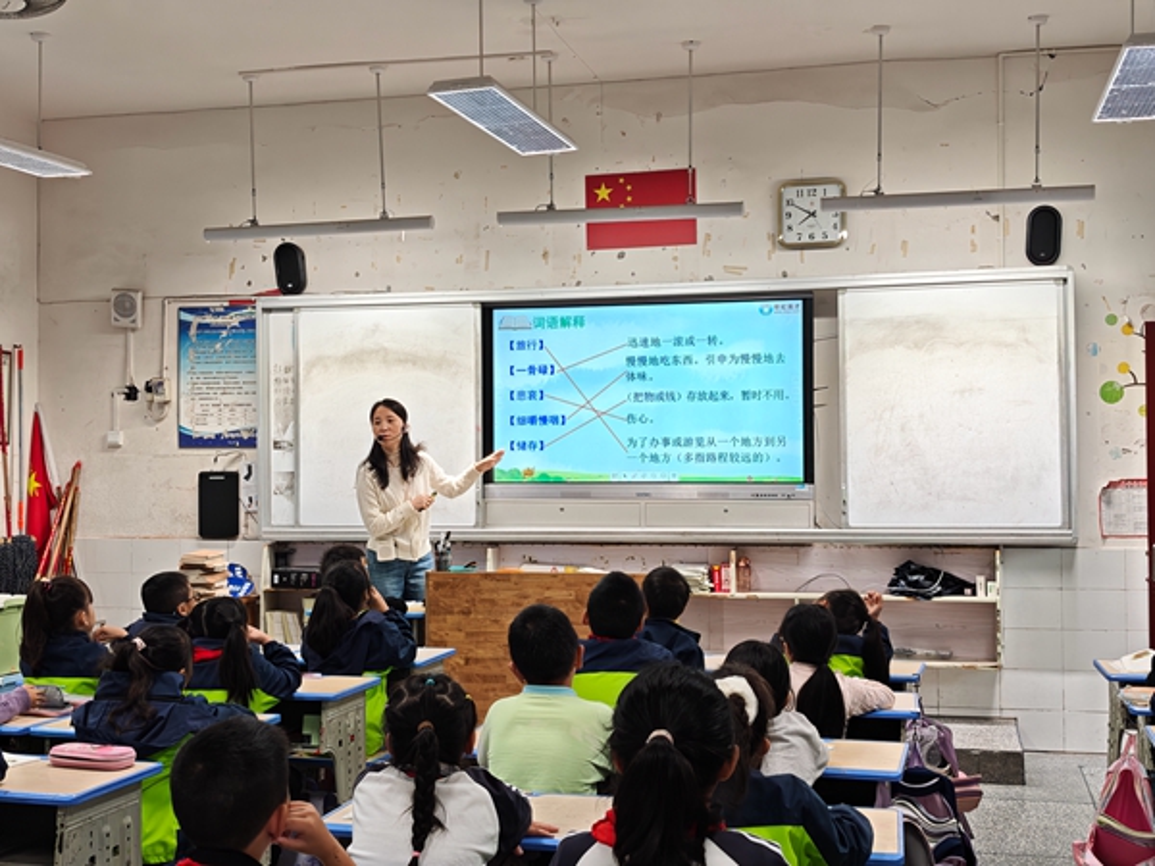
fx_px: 1468
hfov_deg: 42.9
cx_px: 578
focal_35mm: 44
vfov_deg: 32.9
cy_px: 433
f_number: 1.62
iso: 125
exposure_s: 1/111
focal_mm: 6.55
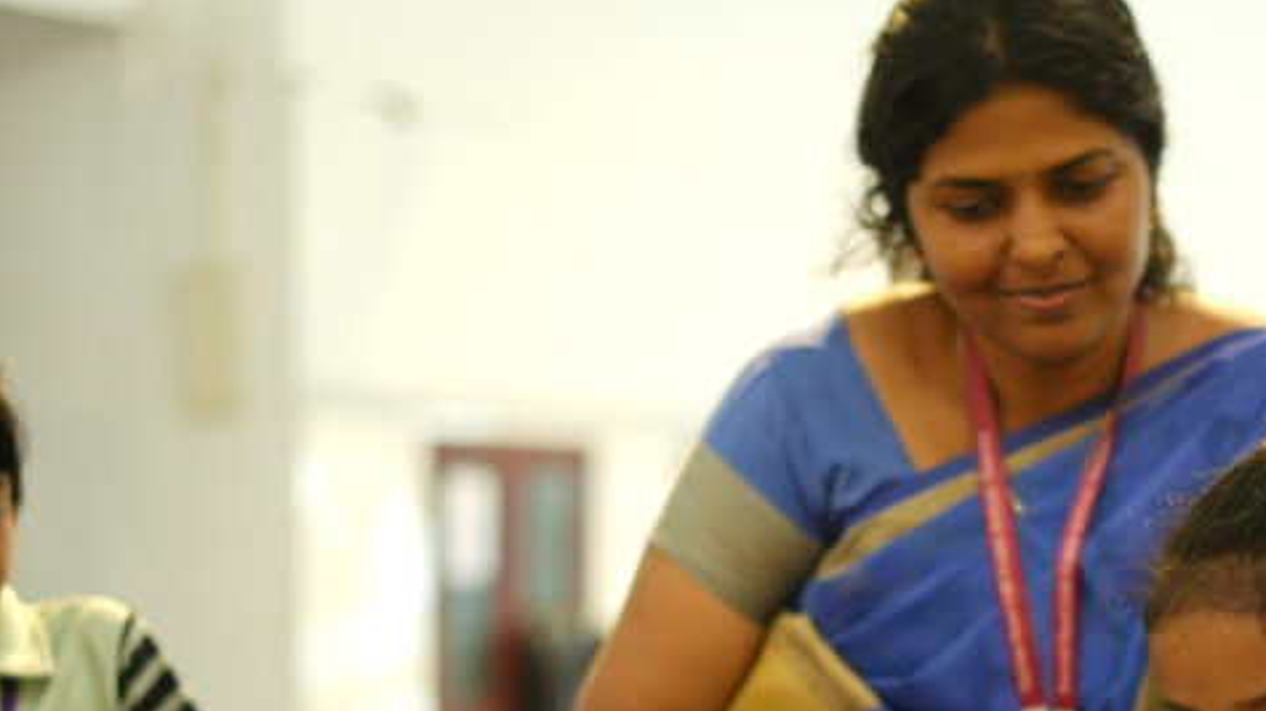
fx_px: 3793
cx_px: 978
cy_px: 798
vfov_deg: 10.6
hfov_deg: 18.8
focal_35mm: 113
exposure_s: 1/400
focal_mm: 50
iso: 1250
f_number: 1.8
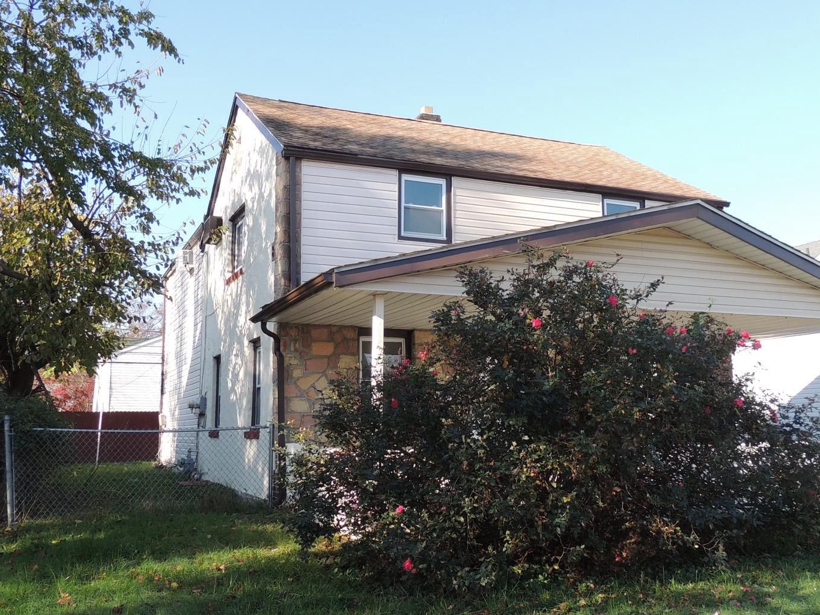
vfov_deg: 39.7
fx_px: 853
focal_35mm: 36
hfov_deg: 51.3
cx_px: 419
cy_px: 308
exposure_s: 1/400
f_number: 3
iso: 100
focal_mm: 4.3
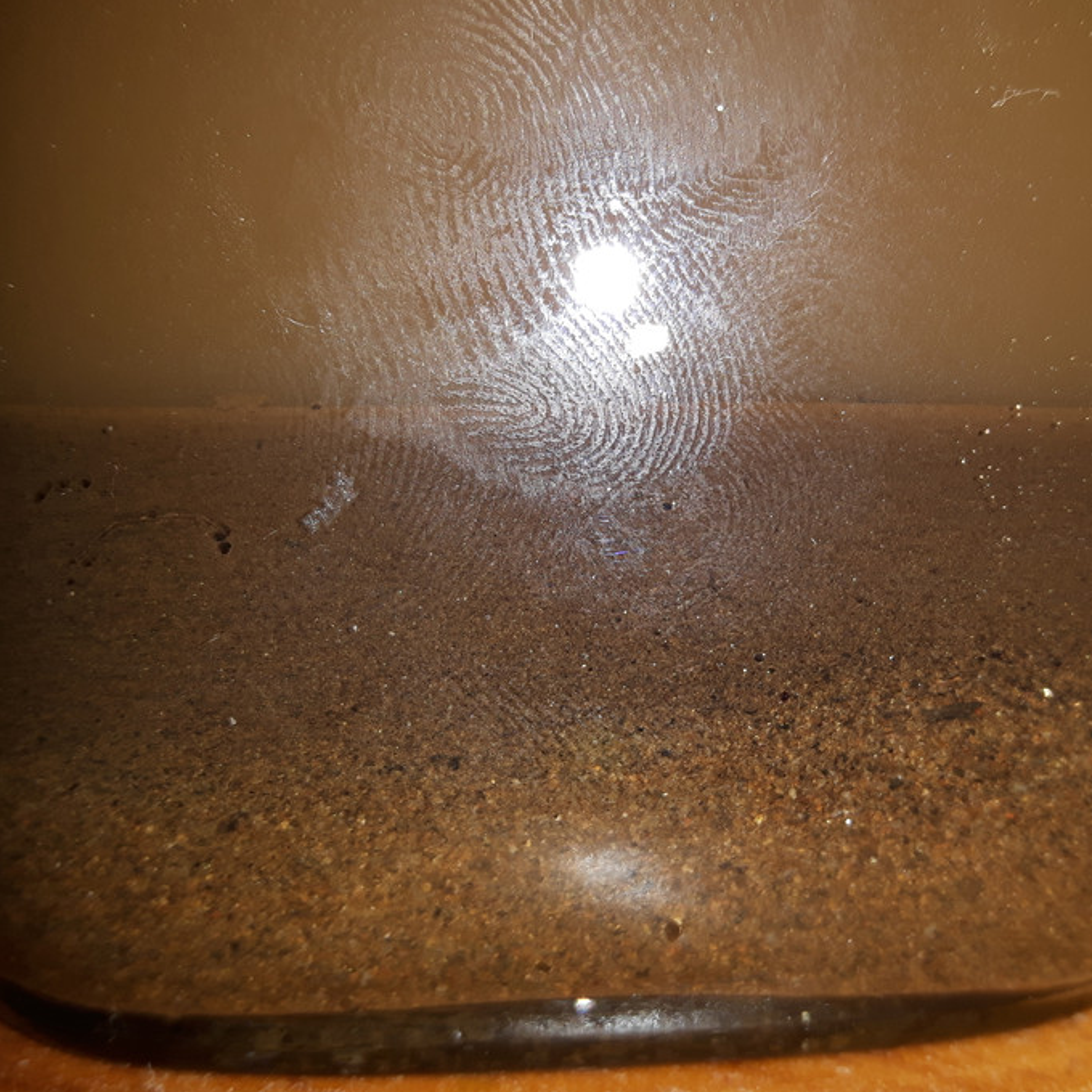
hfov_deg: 39.1
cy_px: 499
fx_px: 1535
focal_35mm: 43
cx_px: 611
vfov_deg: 39.1
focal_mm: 3.7
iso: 40
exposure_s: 1/255
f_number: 1.9
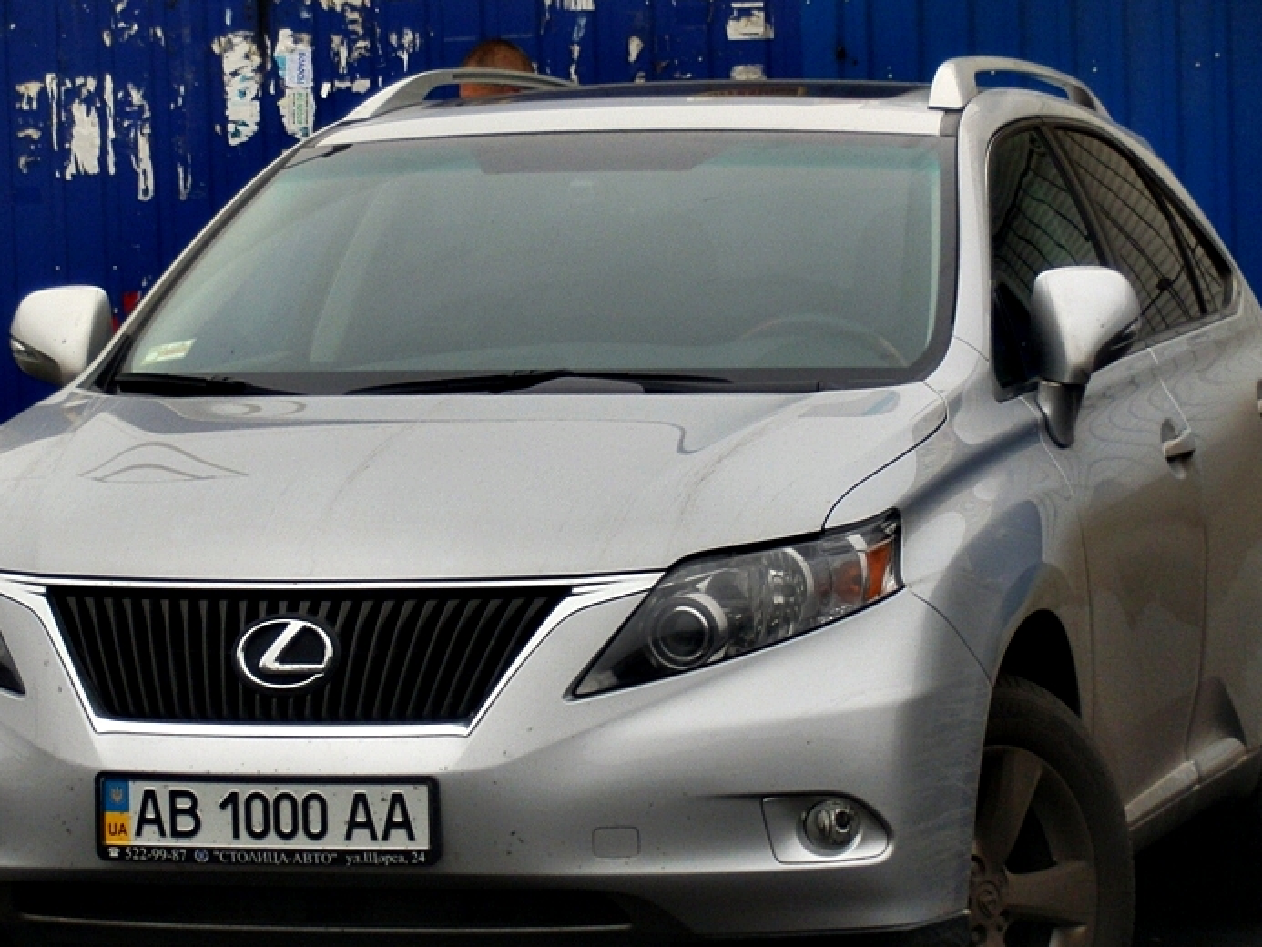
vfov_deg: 8.3
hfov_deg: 11.1
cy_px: 528
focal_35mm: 178
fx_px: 6490
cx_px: 585
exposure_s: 1/125
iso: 200
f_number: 5.7
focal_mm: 24.2
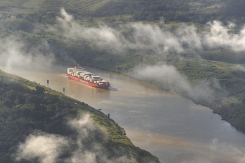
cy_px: 82
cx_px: 122
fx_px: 1361
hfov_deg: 10.3
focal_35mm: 200
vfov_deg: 6.9
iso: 200
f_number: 8
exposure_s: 1/800
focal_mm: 200
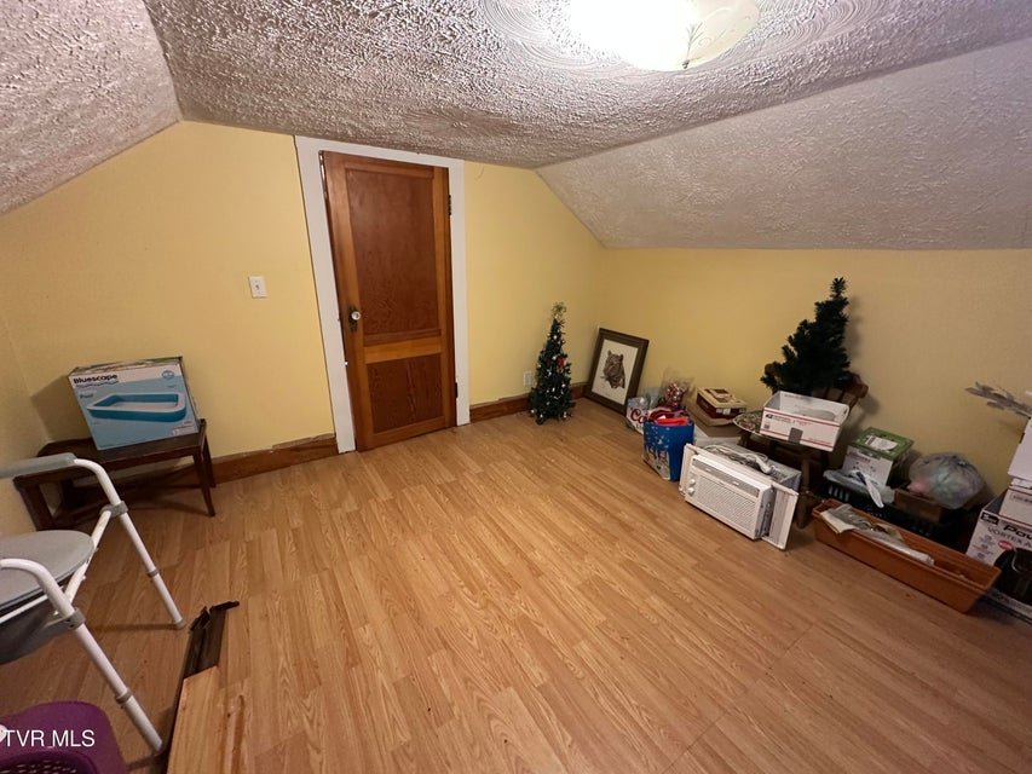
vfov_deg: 85.7
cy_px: 387
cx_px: 516
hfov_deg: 102.1
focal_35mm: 14
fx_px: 417
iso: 400
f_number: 2.2
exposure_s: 1/60
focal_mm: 2.22
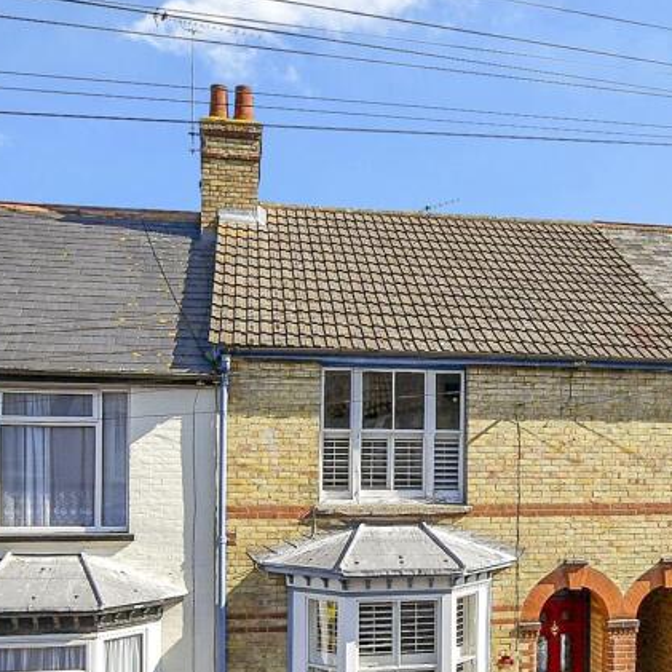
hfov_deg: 52.3
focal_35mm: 31
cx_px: 386
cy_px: 488
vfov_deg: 50.8
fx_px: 681
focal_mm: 10
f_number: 5.6
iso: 160
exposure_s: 1/1250
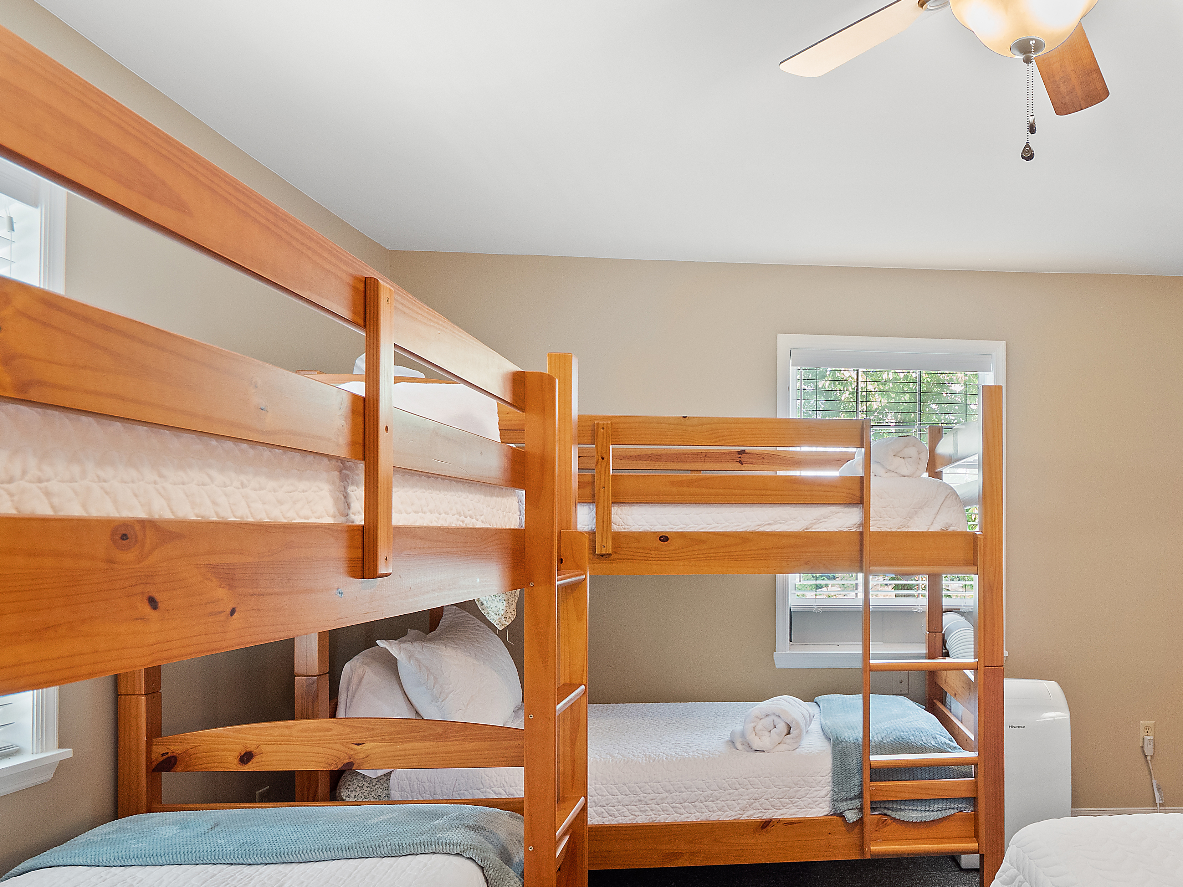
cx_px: 885
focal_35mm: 25
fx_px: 854
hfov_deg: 65.2
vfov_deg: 54.6
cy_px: 515
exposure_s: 1/8
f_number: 4
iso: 400
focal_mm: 8
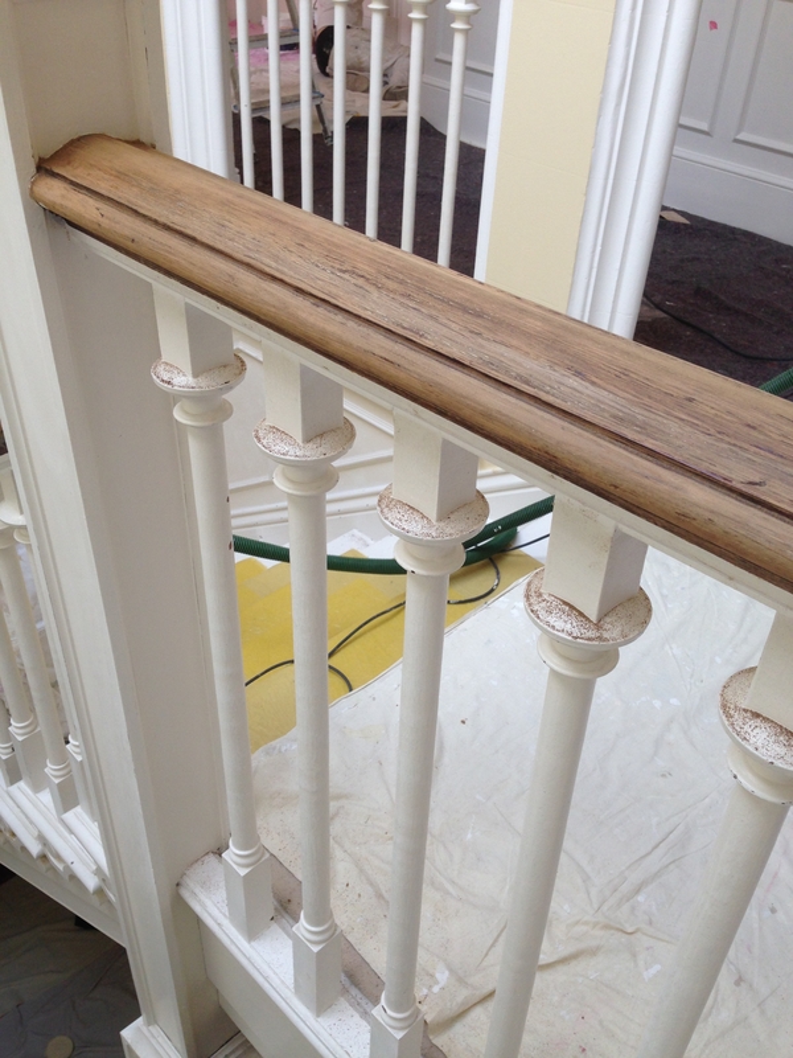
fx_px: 1008
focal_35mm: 33
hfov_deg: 42.9
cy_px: 529
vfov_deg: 55.4
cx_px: 396
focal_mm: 4.12
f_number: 2.4
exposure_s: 1/60
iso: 50
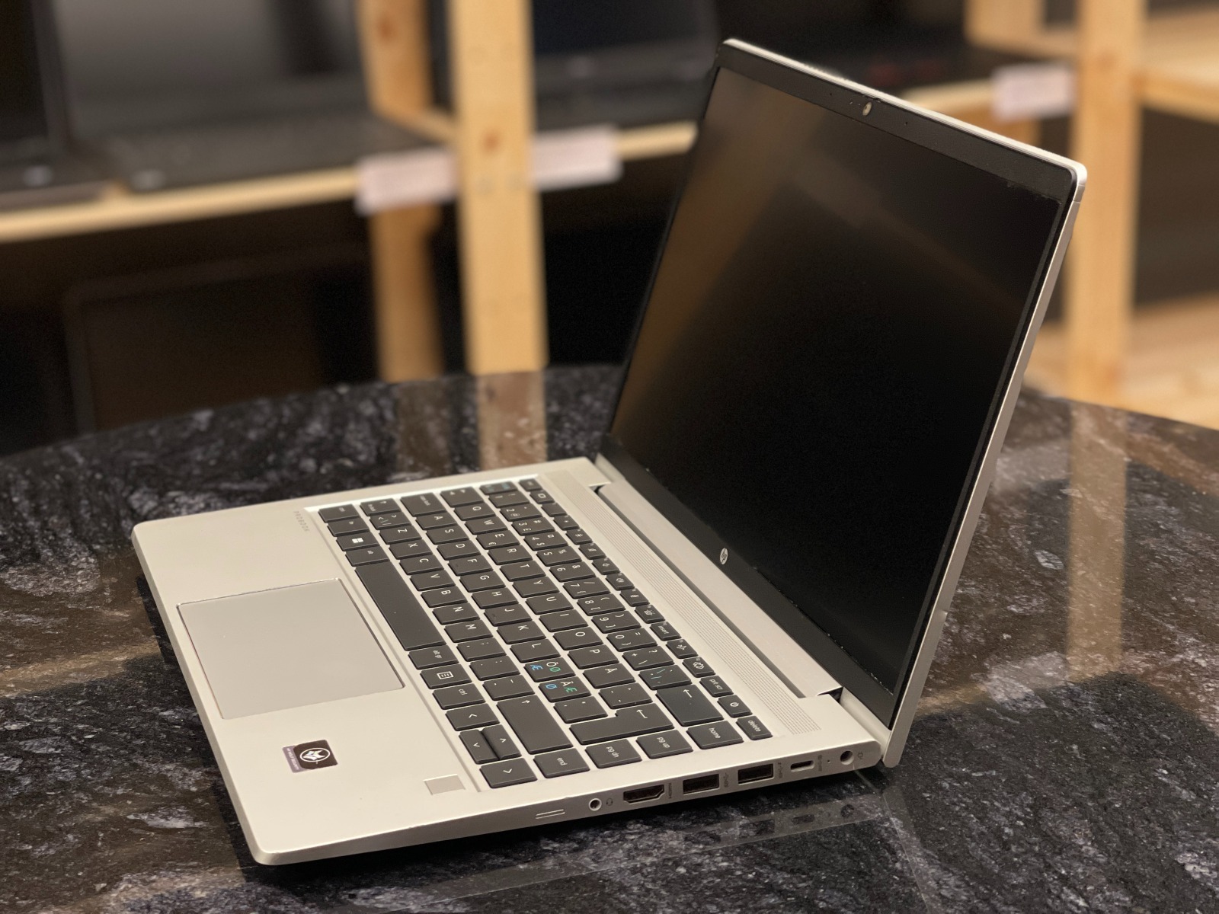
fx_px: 2254
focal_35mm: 64
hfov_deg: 30.3
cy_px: 457
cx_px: 610
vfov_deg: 22.9
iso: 250
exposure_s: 1/69
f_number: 2.2
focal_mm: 7.5
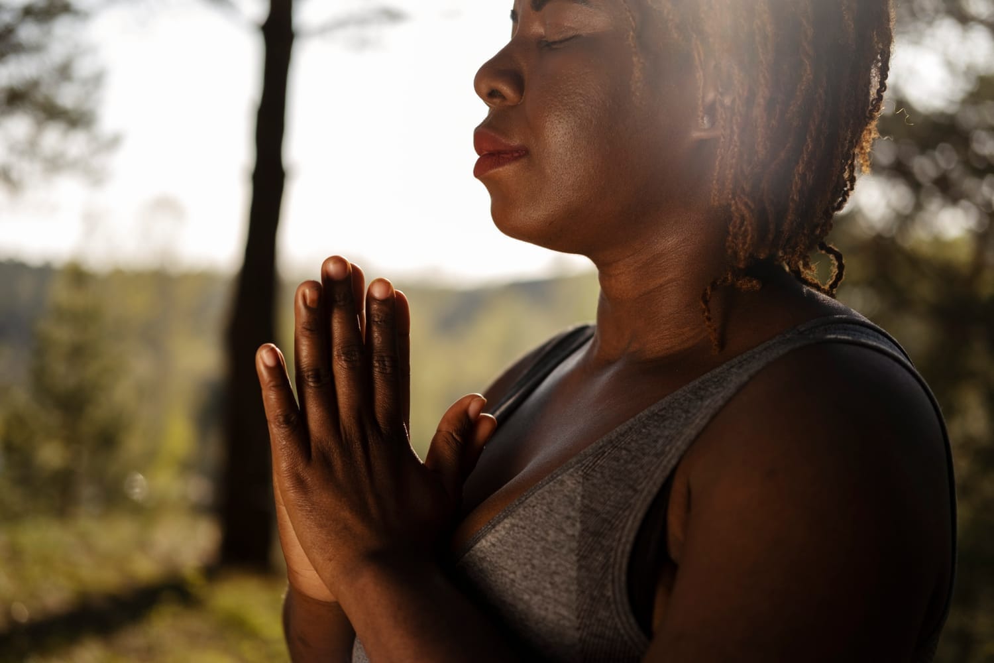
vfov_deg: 25.5
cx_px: 497
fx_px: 1463
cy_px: 332
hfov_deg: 37.5
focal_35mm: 53
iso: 100
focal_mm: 35
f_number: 2
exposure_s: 1/2000
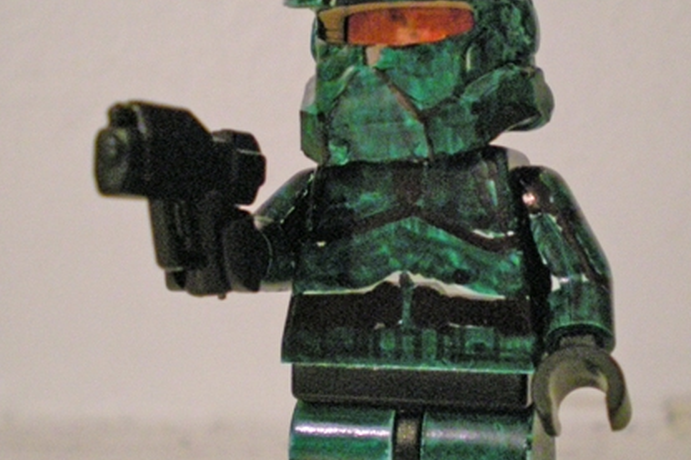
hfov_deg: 26.7
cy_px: 211
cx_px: 360
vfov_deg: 17.9
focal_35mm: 76
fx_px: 1458
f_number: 3.1
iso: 458
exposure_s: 1/8
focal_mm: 6.3
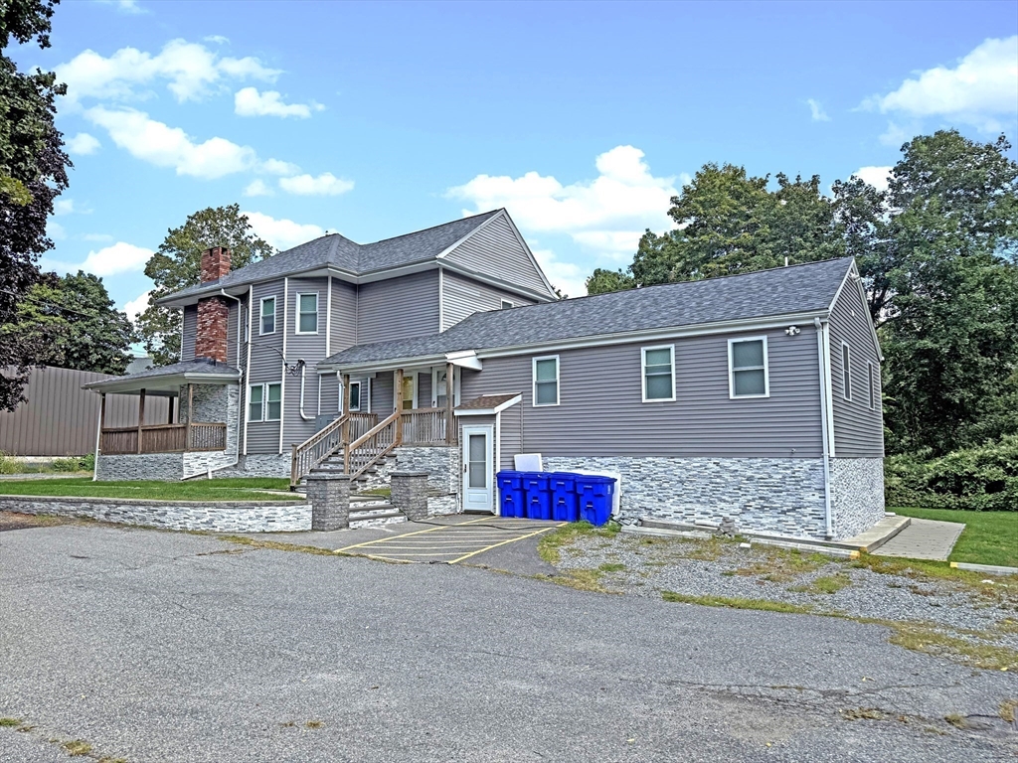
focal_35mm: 24
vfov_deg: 56.8
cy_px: 382
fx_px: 706
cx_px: 509
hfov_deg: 71.6
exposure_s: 1/3953
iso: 80
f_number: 1.78
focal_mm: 6.76
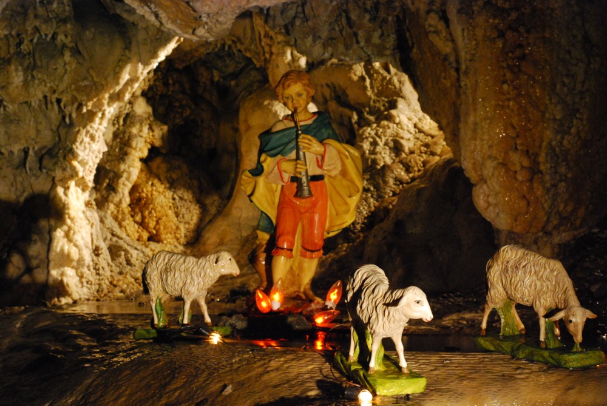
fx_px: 1519
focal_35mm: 90
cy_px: 203
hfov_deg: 22.6
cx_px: 304
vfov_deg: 15.2
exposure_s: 1/1.6
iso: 1600
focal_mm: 60
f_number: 11
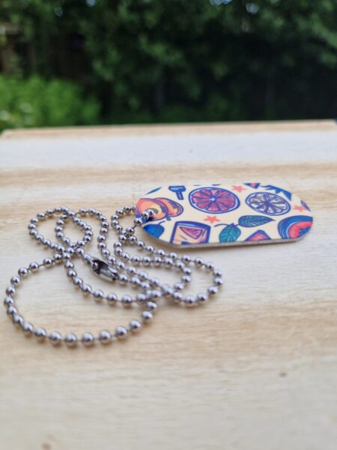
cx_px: 168
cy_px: 225
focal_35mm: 23
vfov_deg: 73.9
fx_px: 299
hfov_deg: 58.9
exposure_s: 1/282
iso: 50
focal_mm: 5.4
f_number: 1.8
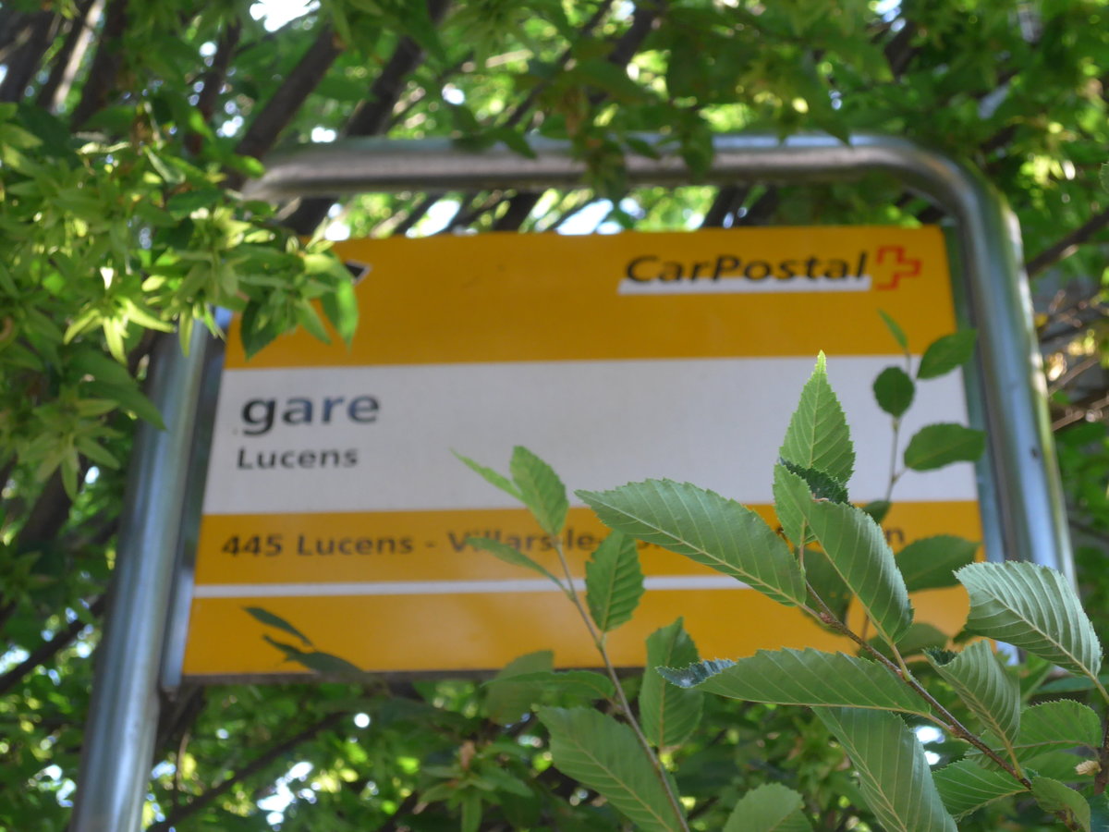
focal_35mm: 86
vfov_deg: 17.2
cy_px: 416
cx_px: 554
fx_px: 2755
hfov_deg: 22.8
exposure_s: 1/80
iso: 200
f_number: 4.5
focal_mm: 17
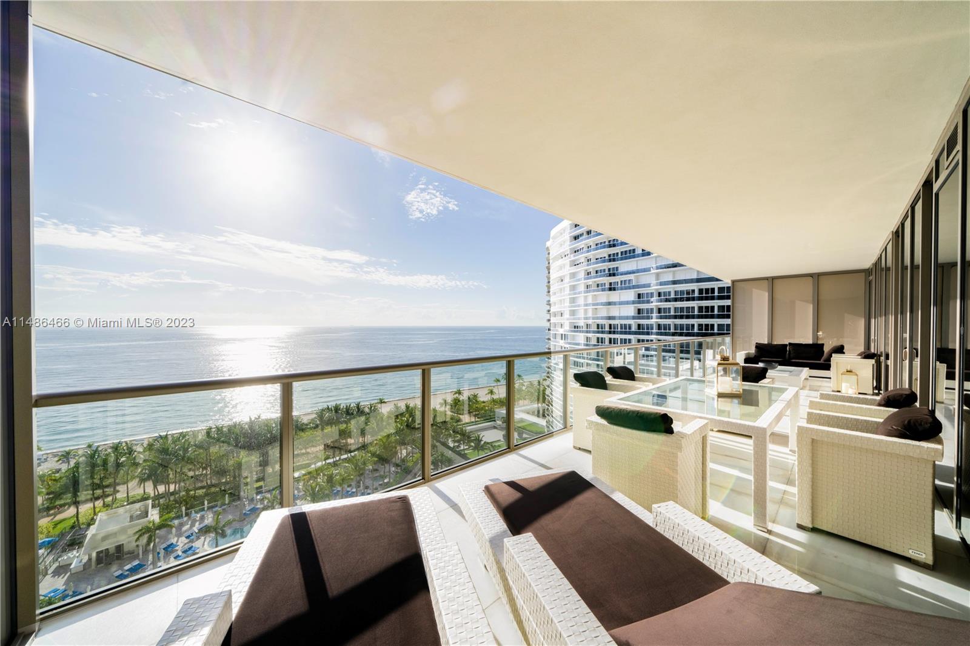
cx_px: 485
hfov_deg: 112.6
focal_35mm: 12
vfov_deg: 90.0
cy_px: 323
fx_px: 323
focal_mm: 12
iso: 250
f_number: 11
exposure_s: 1/800
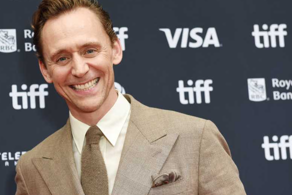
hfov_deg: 21.3
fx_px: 771
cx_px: 90
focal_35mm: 95
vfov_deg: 14.4
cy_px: 106
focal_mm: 66
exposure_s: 1/200
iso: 500
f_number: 5
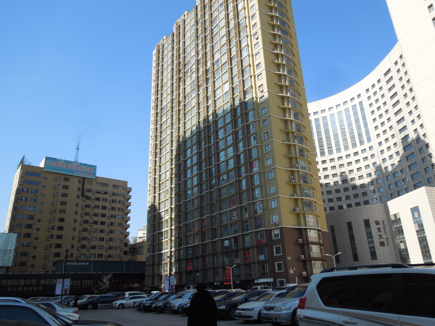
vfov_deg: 54.9
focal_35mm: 25
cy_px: 163
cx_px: 218
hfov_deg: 69.4
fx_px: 314
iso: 100
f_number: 3.3
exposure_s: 1/800
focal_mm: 4.5
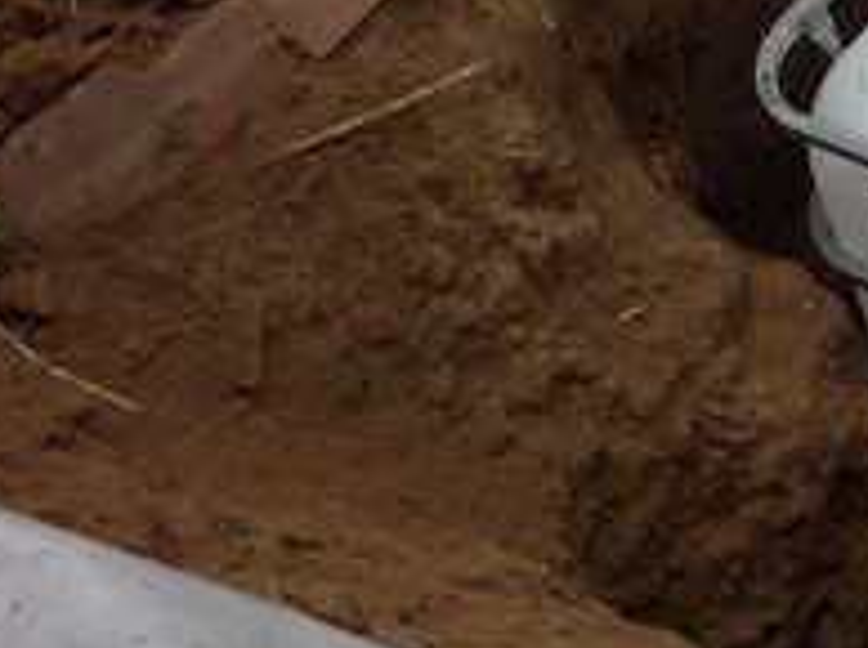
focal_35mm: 124
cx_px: 1615
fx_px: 3105
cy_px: -210
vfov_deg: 11.6
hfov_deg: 14.0
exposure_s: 1/100
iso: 100
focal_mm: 5.2
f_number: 3.5
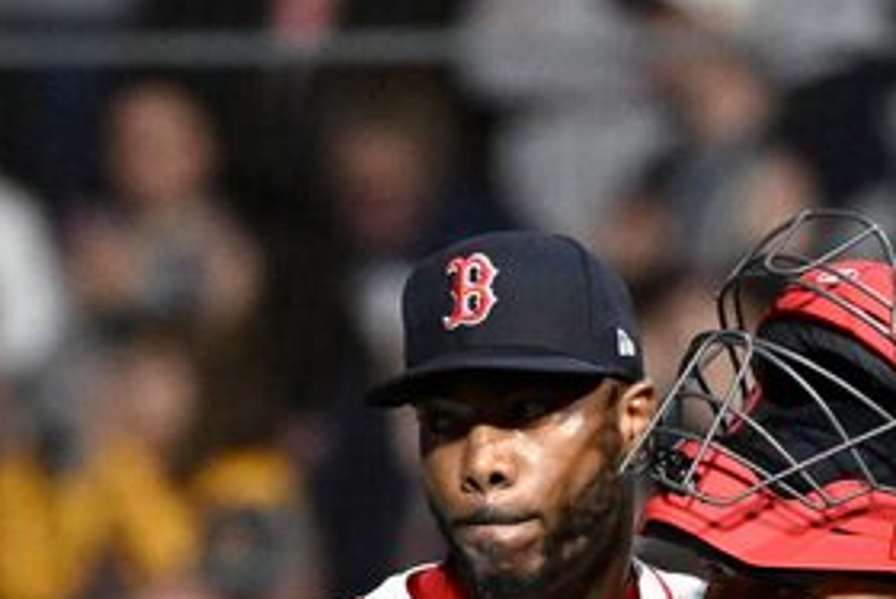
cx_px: 749
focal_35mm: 1208
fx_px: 30080
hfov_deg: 1.7
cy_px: 1014
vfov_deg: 1.1
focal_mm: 330
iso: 4000
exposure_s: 1/800
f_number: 4
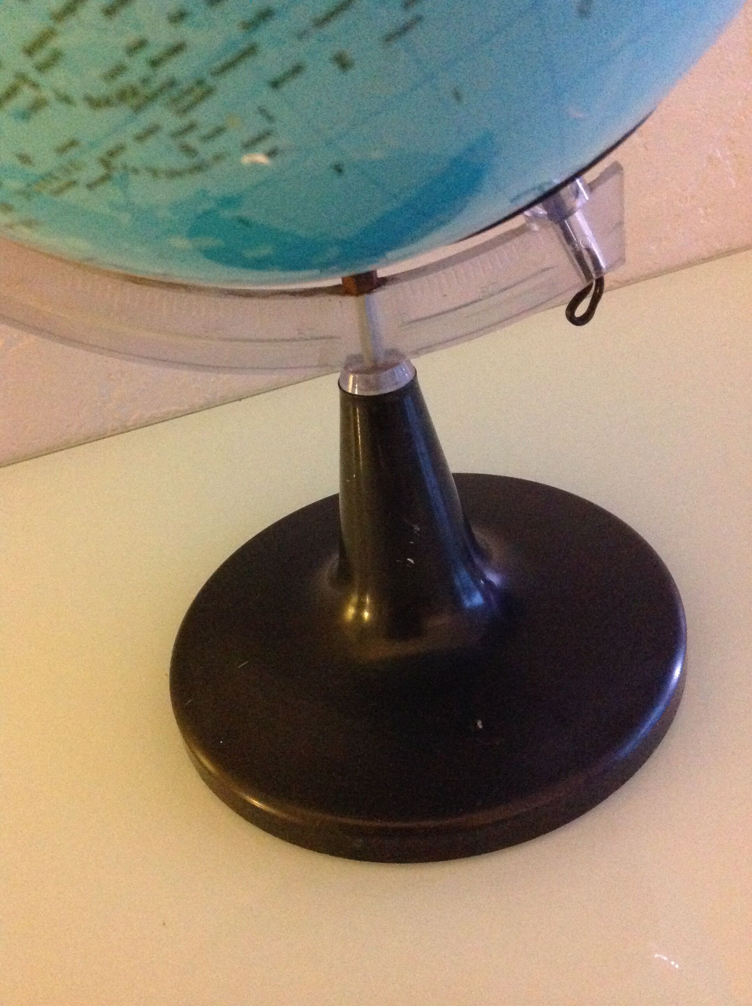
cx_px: 376
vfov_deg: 52.7
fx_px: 1016
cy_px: 503
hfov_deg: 40.6
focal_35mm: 35
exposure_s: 1/17
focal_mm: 4.28
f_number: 2.4
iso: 800
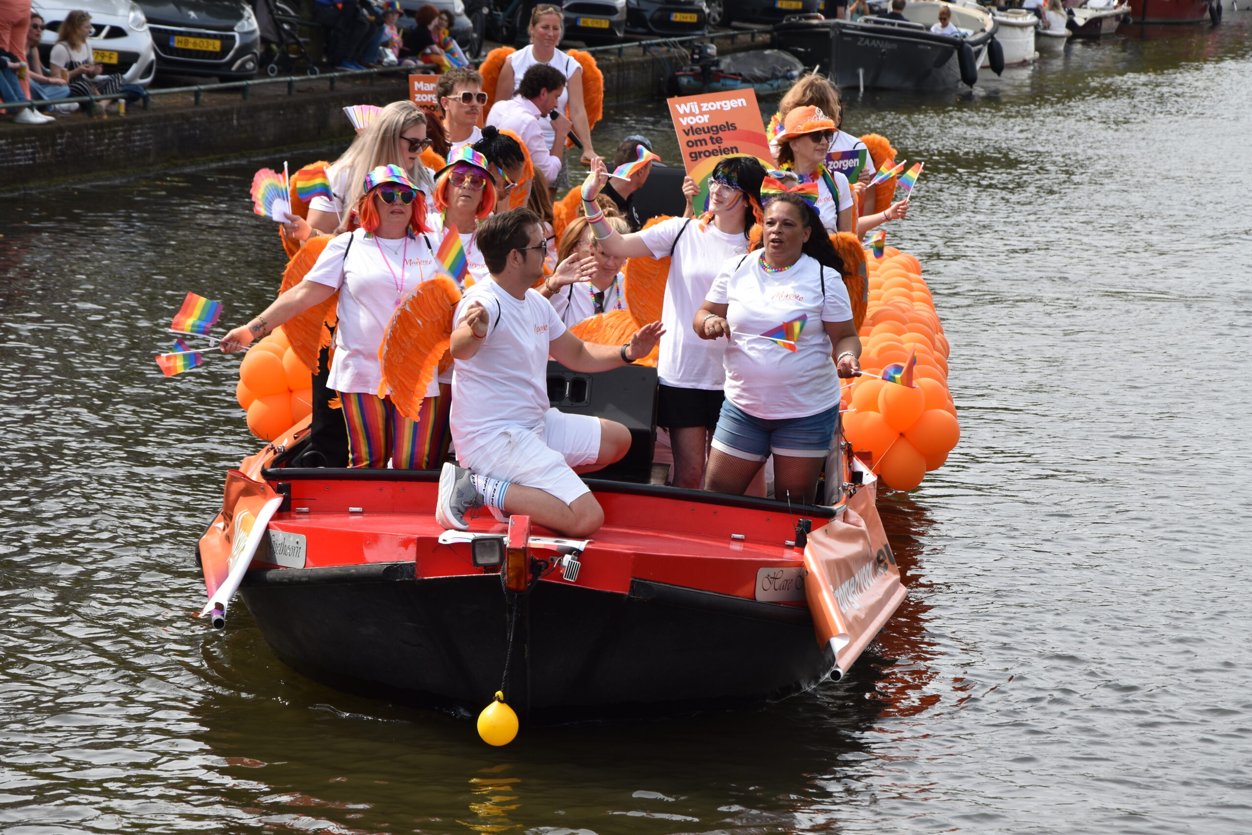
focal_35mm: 138
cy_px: 418
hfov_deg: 14.9
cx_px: 626
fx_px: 4799
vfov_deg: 9.9
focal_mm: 92
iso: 200
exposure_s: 1/250
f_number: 8
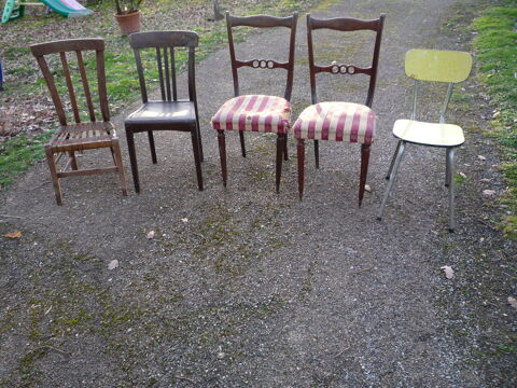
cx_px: 258
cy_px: 194
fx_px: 448
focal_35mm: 30
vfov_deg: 46.8
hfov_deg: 60.0
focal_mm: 5.2
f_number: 3.3
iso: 100
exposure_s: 1/40
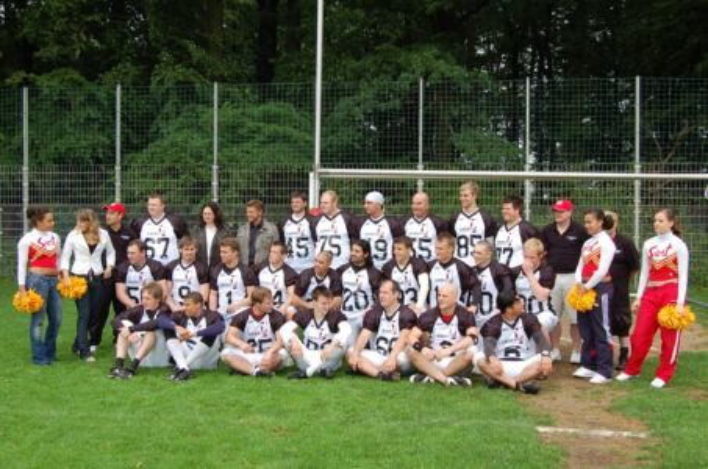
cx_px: 354
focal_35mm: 39
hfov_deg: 49.6
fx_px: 765
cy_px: 234
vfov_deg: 34.1
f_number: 6.3
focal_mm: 26
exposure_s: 1/160
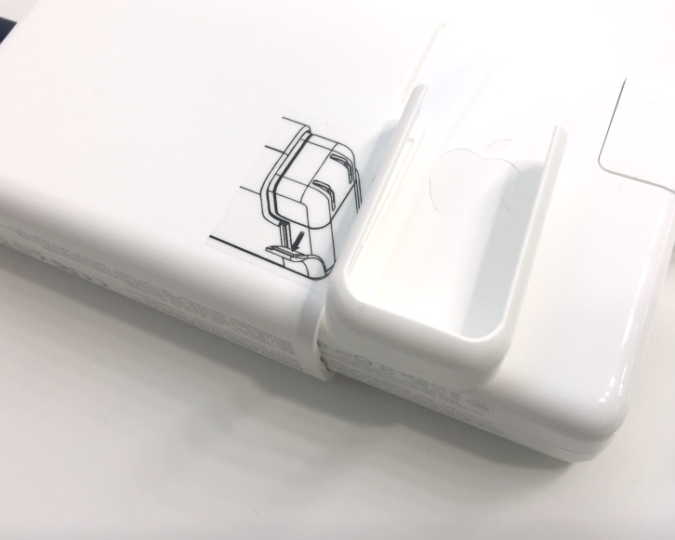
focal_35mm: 39
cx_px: 339
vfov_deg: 38.0
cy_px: 205
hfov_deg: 46.8
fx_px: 779
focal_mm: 4.15
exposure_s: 1/100
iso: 40
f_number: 2.2
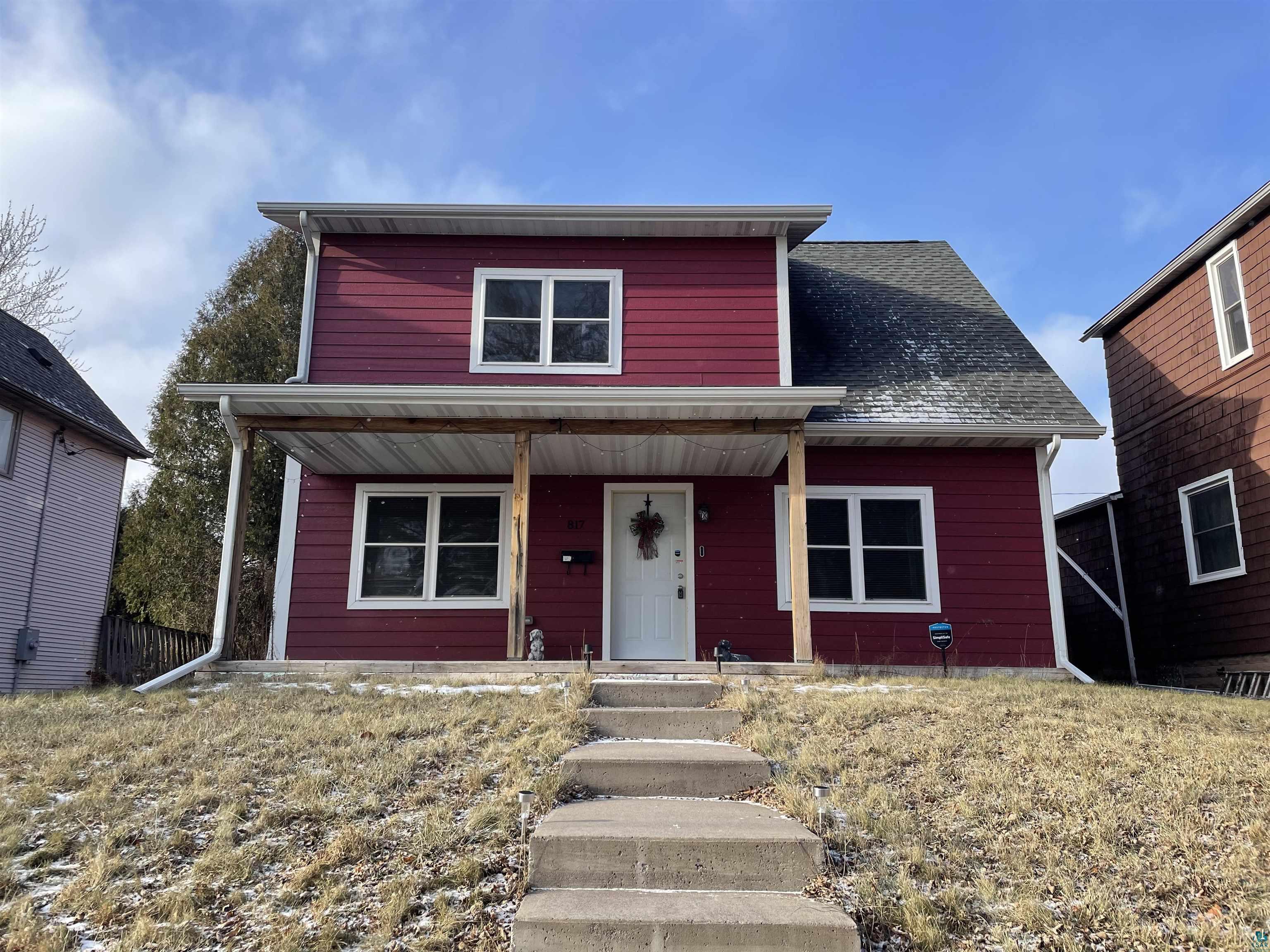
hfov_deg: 67.3
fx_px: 954
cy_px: 476
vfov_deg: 53.1
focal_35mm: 26
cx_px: 635
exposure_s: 1/1261
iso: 32
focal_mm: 4.2
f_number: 1.6
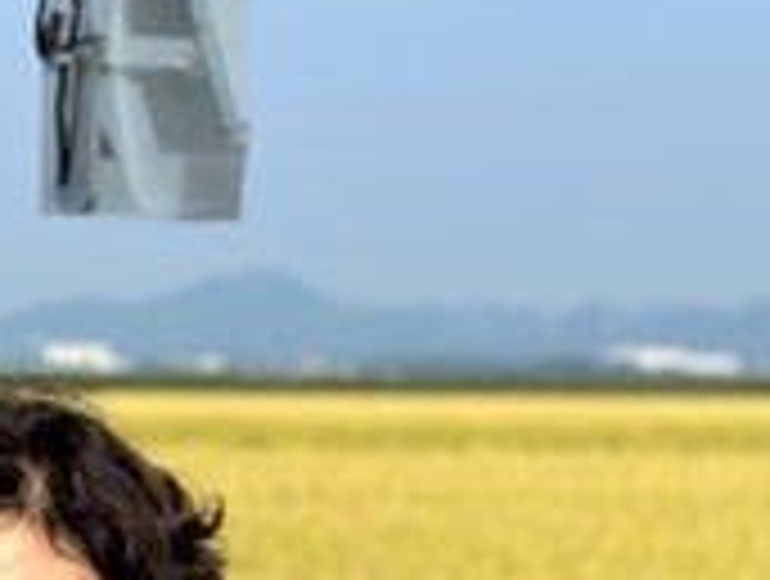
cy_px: 872
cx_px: -221
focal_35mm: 182
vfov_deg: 8.0
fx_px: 4057
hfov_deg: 10.6
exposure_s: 1/1776
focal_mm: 6
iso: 20
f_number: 2
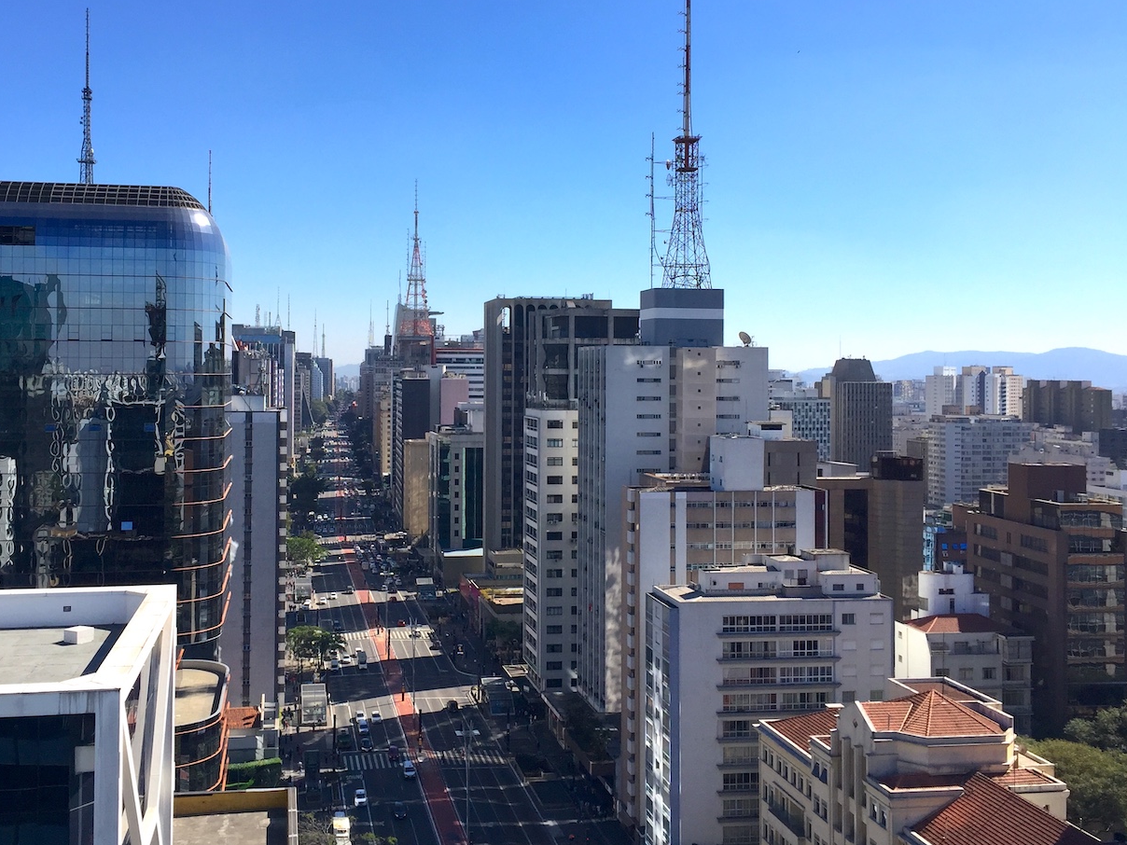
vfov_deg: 39.6
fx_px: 1172
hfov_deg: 51.1
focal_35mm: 36
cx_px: 465
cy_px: 367
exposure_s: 1/2083
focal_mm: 4.15
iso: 32
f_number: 2.2
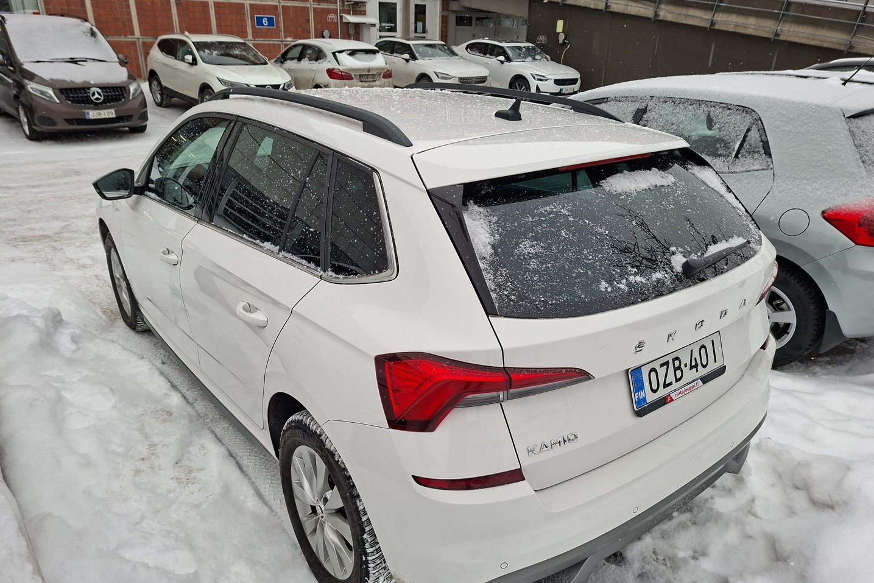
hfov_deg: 73.7
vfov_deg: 53.0
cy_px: 327
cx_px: 437
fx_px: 583
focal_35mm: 24
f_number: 1.8
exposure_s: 1/310
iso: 50
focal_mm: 5.54
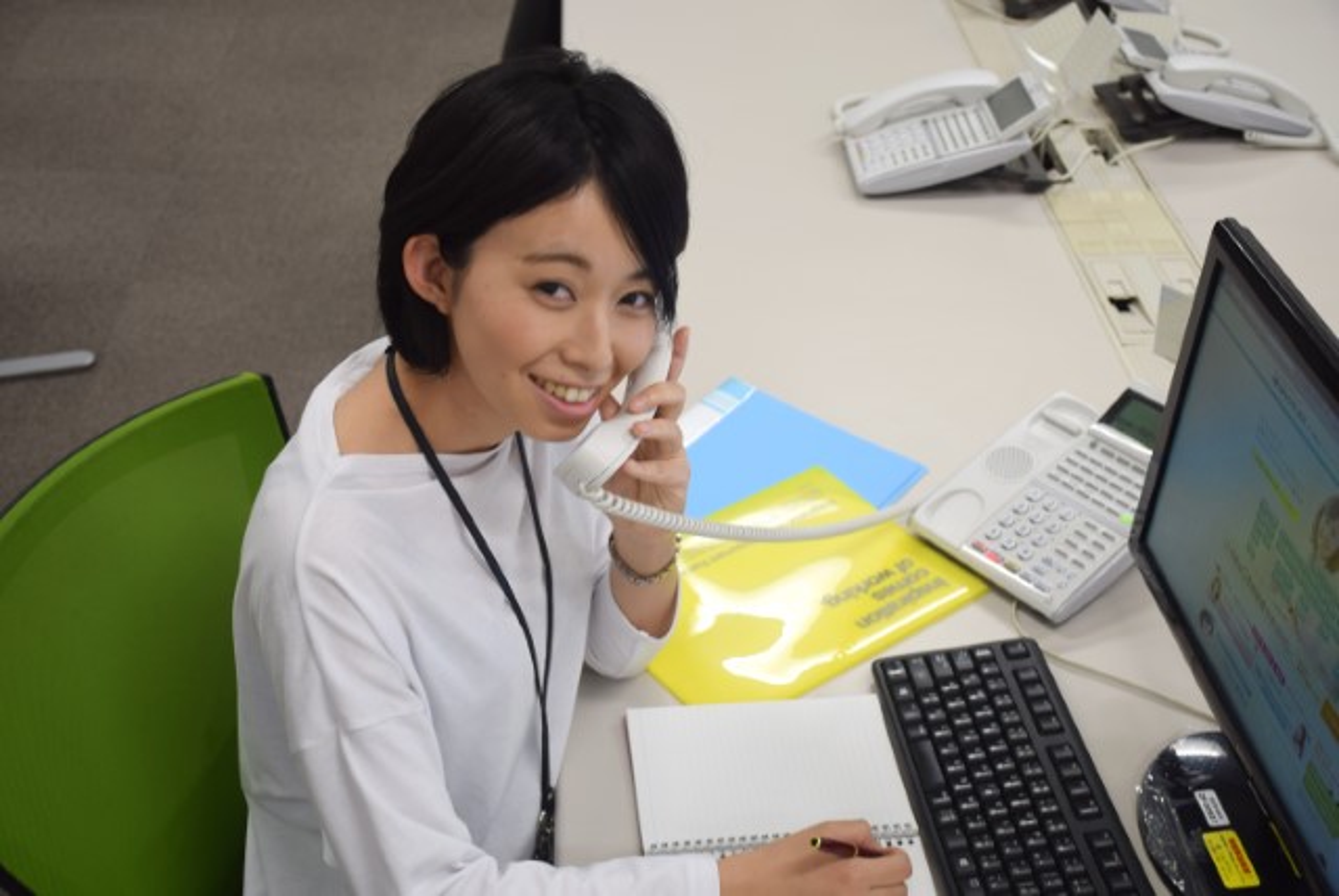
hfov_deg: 43.6
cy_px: 448
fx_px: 1675
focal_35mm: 45
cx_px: 670
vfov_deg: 29.9
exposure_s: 1/13
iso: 100
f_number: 4
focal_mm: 30
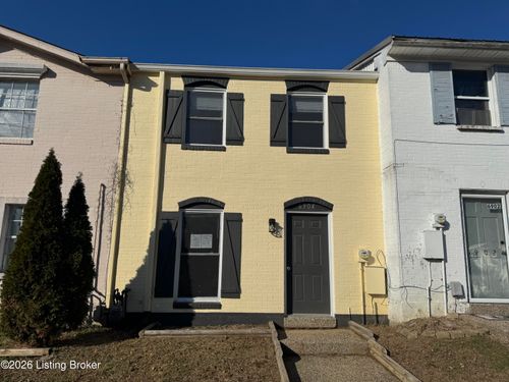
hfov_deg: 71.6
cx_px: 254
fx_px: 353
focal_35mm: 24
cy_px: 191
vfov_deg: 56.8
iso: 64
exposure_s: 1/12346
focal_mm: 6.76
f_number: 1.78
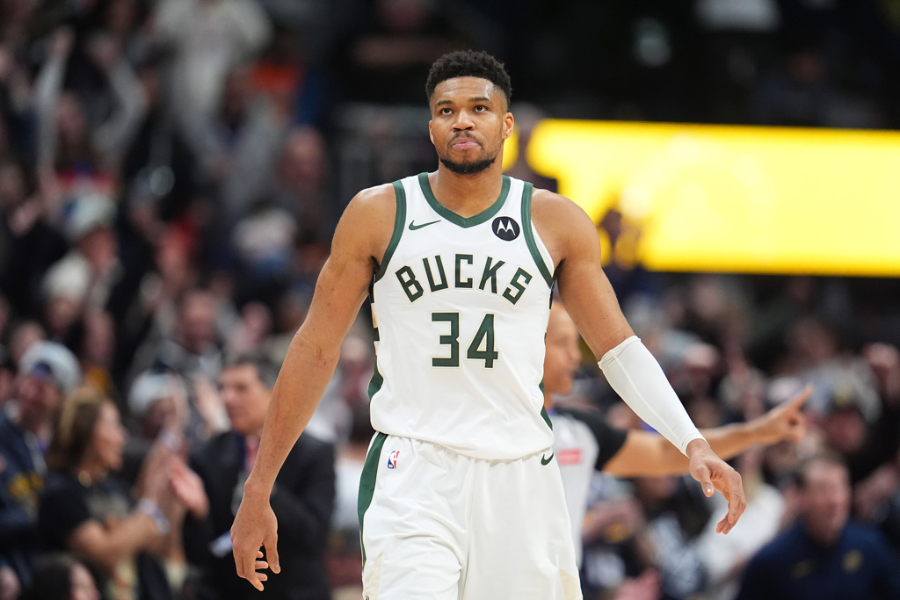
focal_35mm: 400
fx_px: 10001
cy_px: 300
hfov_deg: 5.2
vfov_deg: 3.4
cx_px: 450
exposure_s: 1/1600
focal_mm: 400
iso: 5000
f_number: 3.2
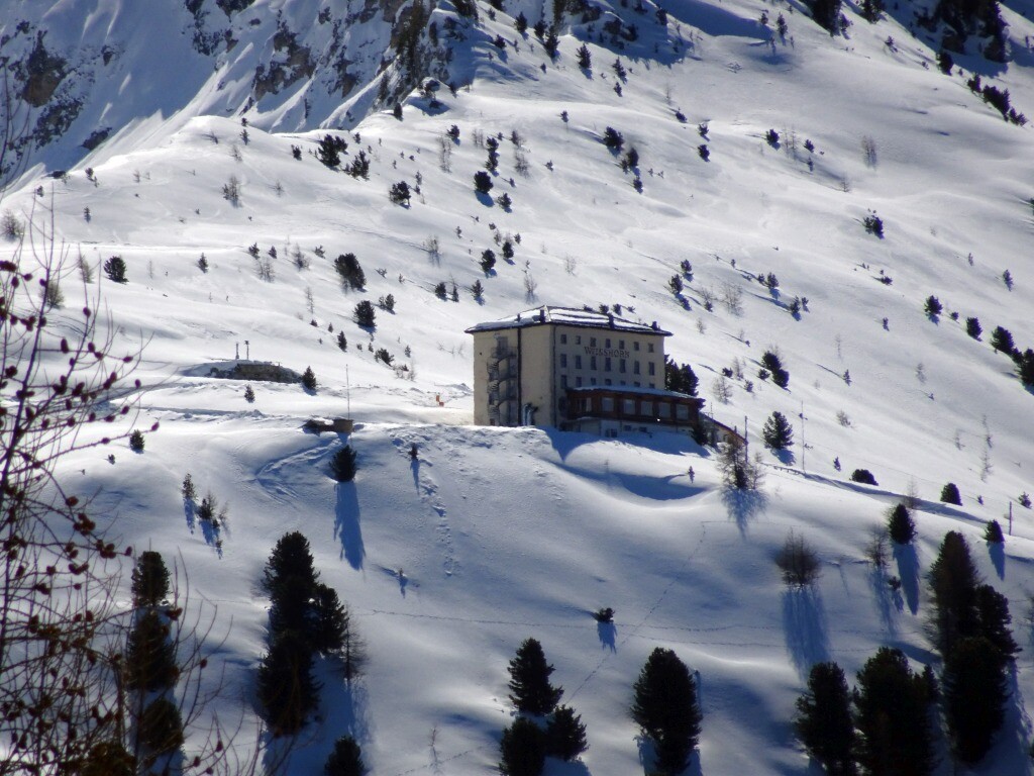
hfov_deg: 2.8
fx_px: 21507
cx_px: 517
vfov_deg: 2.1
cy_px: 388
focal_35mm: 720
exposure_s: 1/1250
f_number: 6.4
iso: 80
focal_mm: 123
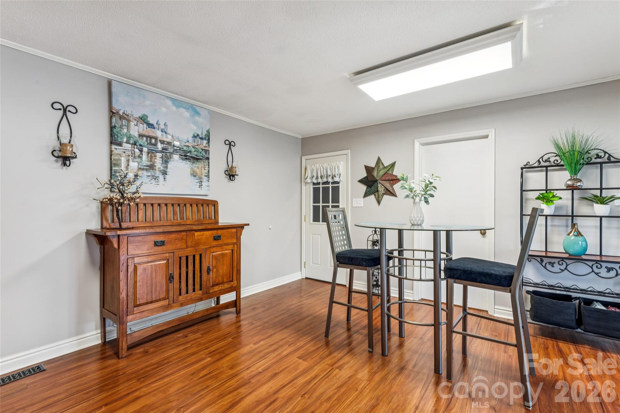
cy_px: 206
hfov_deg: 95.3
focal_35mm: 16
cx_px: 310
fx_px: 282
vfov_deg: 72.4
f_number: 13
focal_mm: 16.4
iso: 100
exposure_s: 1.6
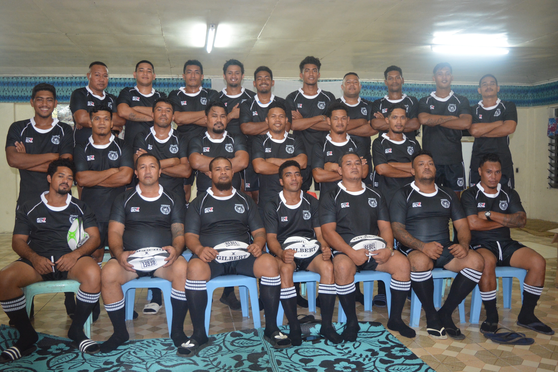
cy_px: 186
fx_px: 512
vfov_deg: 40.0
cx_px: 279
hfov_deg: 57.2
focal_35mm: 33
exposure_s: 1/60
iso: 2000
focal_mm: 22
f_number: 3.8
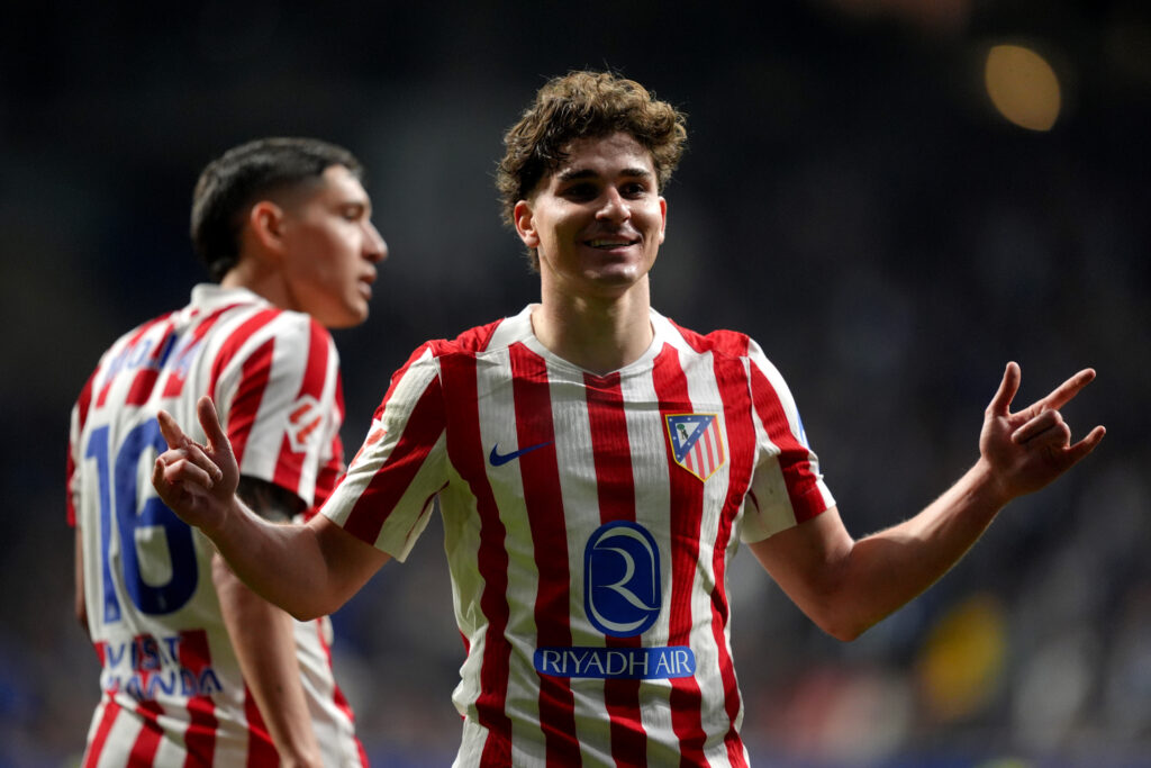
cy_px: 384
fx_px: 12790
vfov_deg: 3.4
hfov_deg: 5.2
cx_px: 576
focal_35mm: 400
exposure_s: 1/2500
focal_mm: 400
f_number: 2.8
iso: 3200
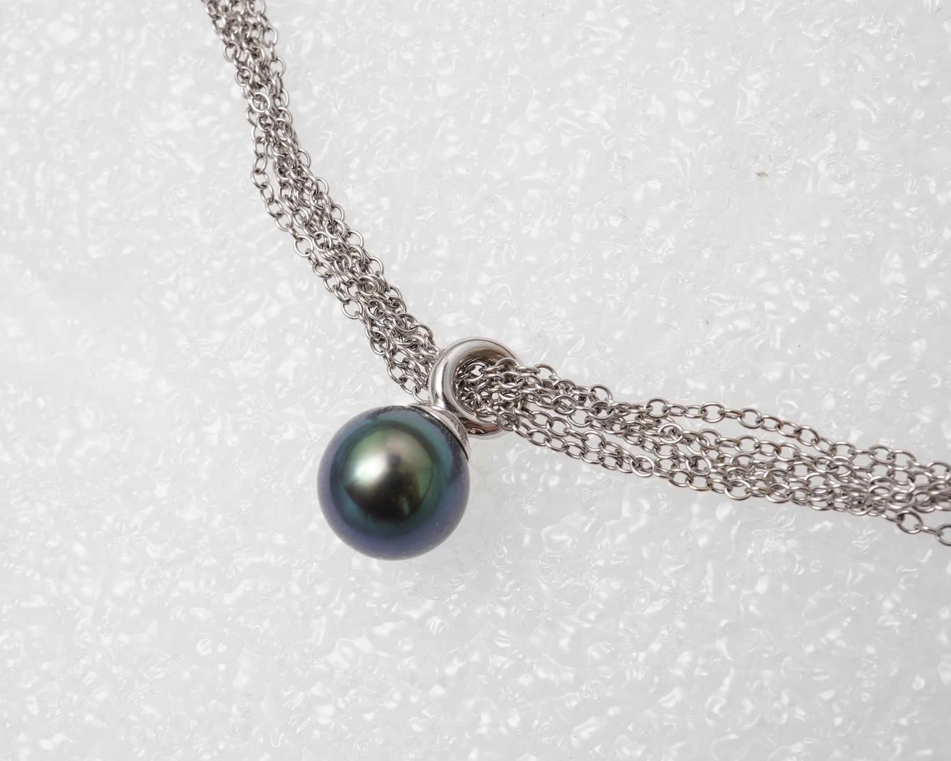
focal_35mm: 51
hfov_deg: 36.6
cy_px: 380
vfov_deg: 29.7
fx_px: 1435
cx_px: 423
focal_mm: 30
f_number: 20
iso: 400
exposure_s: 1/125
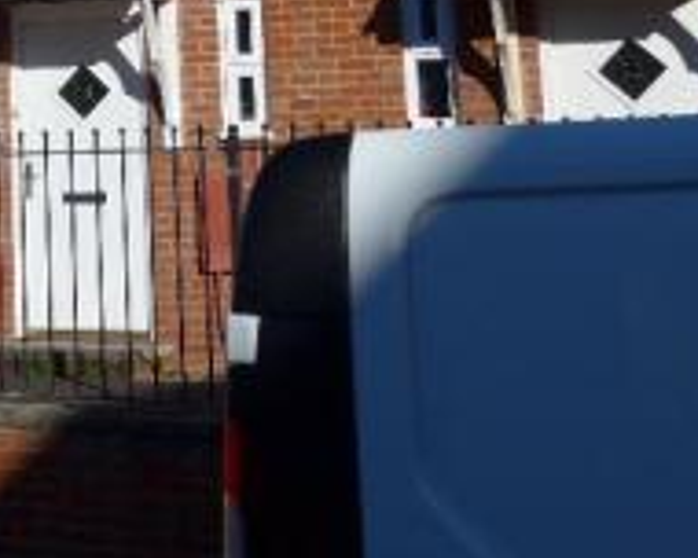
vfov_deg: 16.7
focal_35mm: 87
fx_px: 1797
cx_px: -255
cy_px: -160
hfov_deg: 19.9
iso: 80
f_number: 3.2
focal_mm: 6
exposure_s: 1/2000
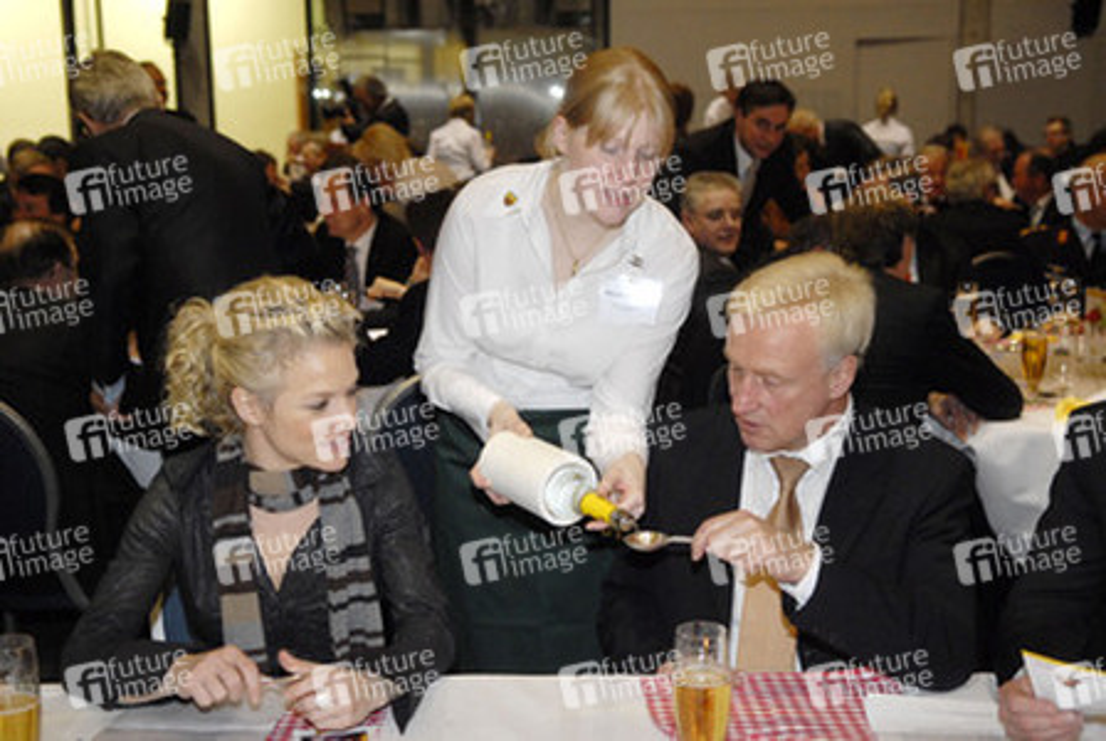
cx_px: 553
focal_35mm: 52
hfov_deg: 37.8
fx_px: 1615
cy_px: 370
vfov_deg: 25.8
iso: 800
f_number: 3.2
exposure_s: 1/80
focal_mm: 35
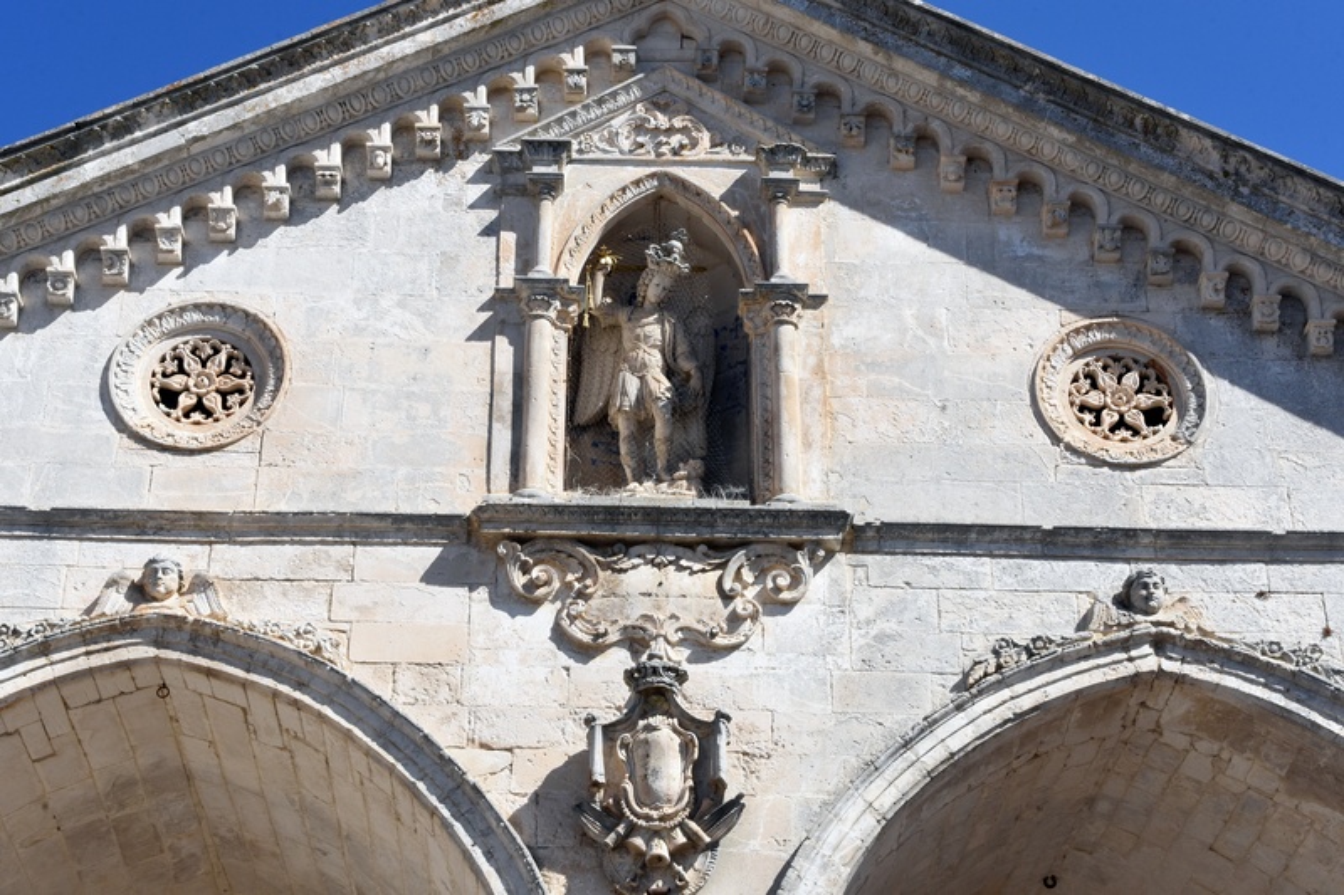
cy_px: 448
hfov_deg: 29.9
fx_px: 2519
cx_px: 672
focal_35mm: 68
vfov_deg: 20.2
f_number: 22
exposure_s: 1/125
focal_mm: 45
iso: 400
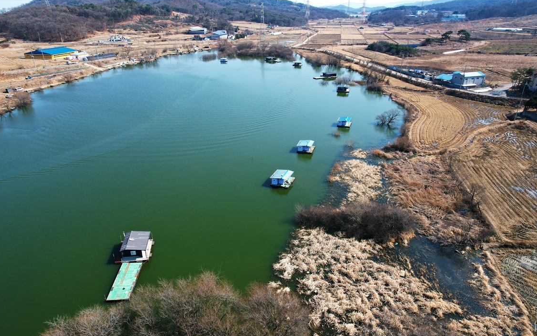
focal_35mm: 23
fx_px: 337
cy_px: 179
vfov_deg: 53.0
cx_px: 263
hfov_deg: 77.1
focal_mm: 8.38
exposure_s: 1/1000
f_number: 2.8
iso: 100
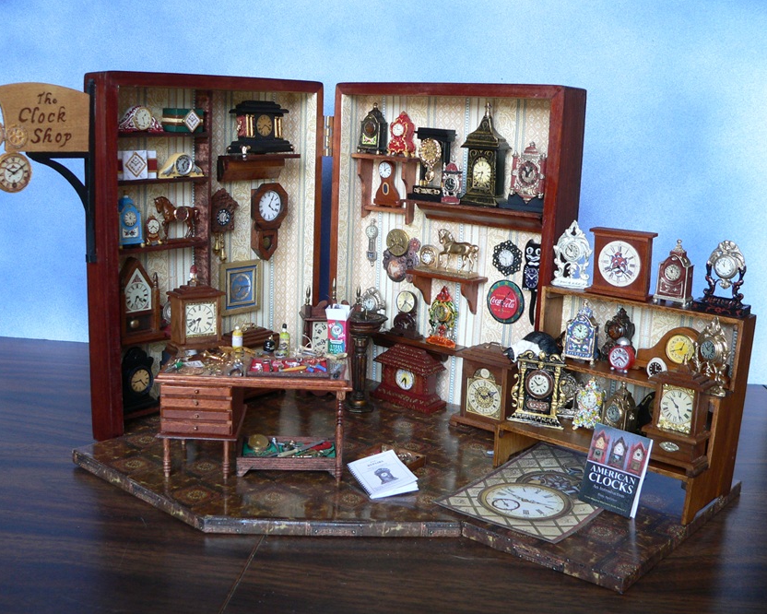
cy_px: 307
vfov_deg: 39.2
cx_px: 365
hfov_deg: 47.9
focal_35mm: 38
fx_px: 863
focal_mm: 6
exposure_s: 1/60
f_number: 2.8
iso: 150
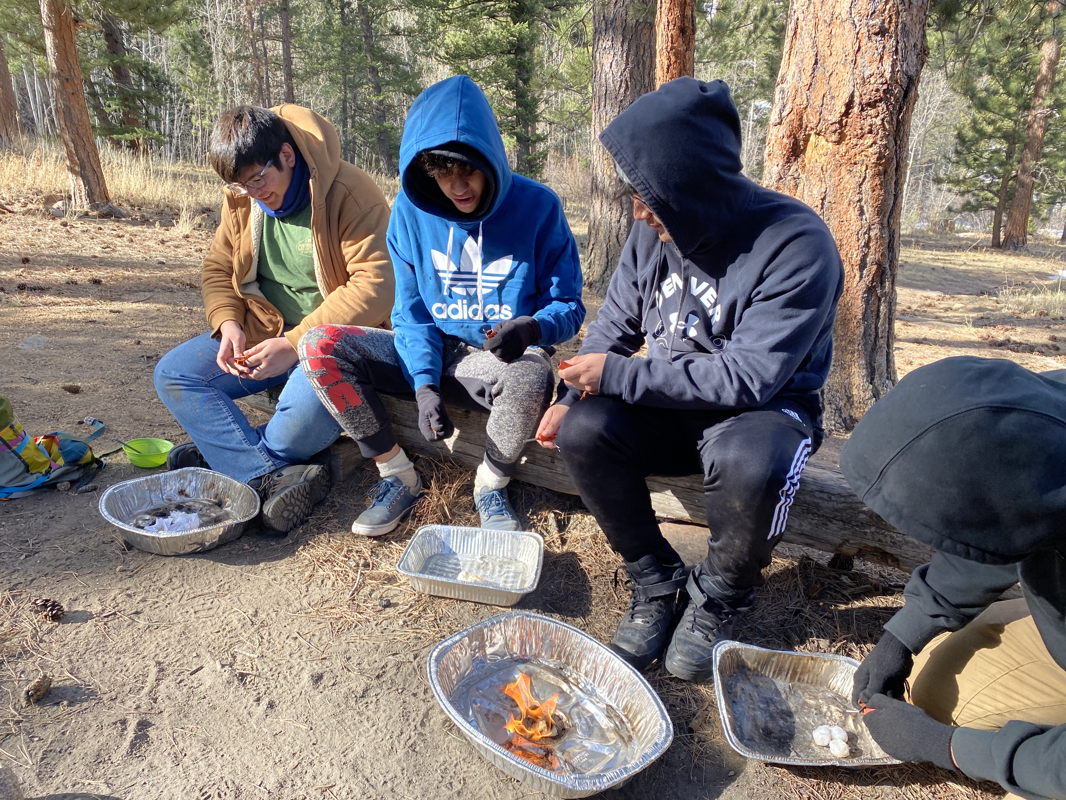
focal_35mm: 26
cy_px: 400
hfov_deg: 67.3
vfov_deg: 53.1
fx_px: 801
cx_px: 533
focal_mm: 4.25
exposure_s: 1/400
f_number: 1.8
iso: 32
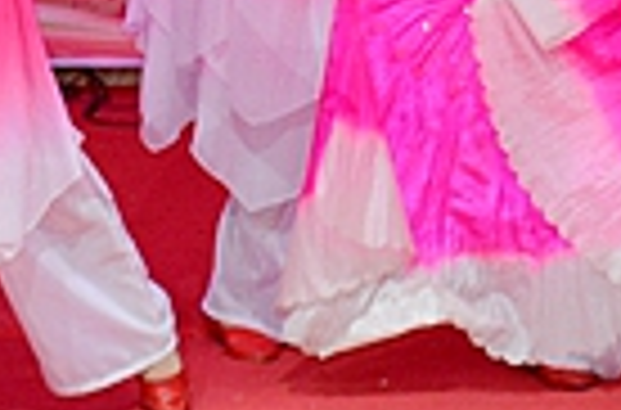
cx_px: 711
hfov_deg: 12.8
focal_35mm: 157
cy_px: -669
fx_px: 2699
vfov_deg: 7.9
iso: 560
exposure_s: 1/60
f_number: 3.5
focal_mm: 18
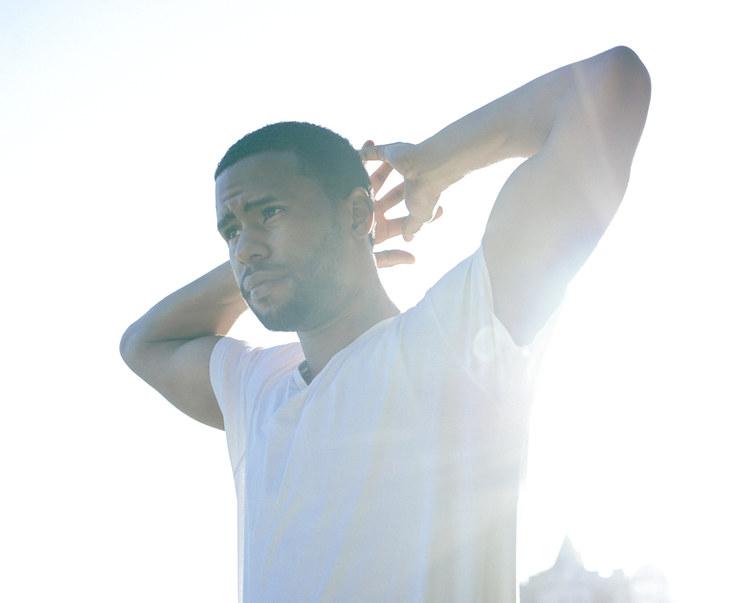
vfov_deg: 23.8
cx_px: 363
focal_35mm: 64
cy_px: 302
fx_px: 1430
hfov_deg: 29.6
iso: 125
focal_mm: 56
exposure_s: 1/320
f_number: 4
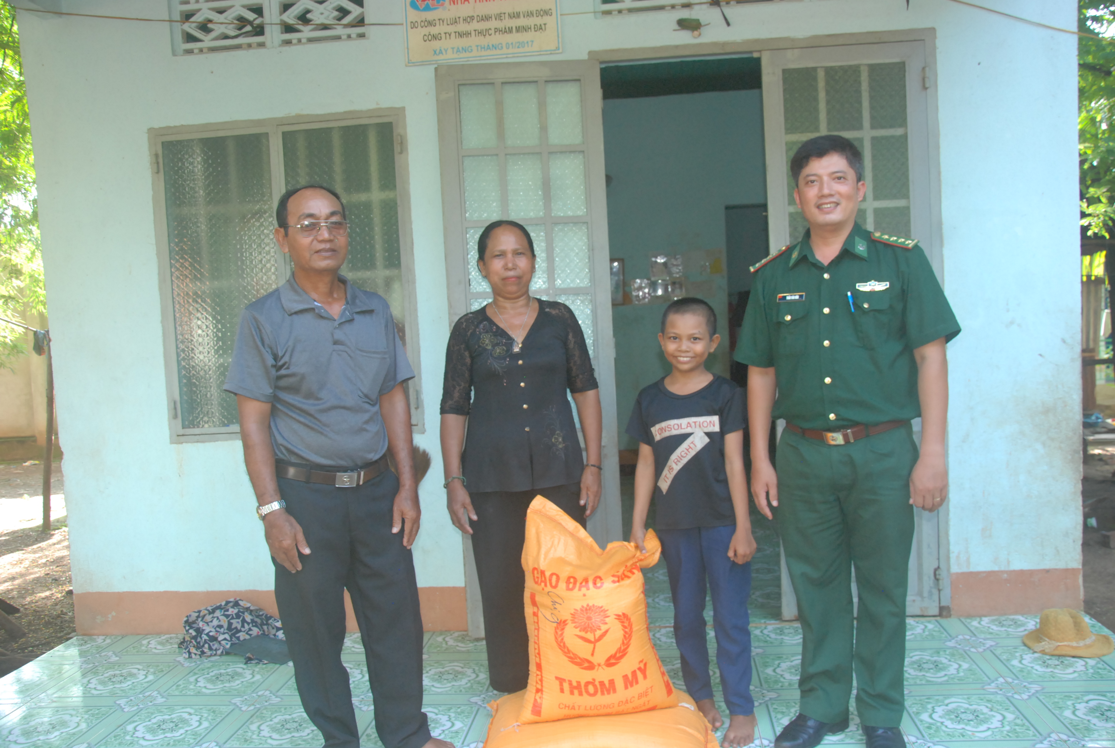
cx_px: 558
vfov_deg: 41.9
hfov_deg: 59.4
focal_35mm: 32
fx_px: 978
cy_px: 374
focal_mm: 21
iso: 800
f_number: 5
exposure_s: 1/100
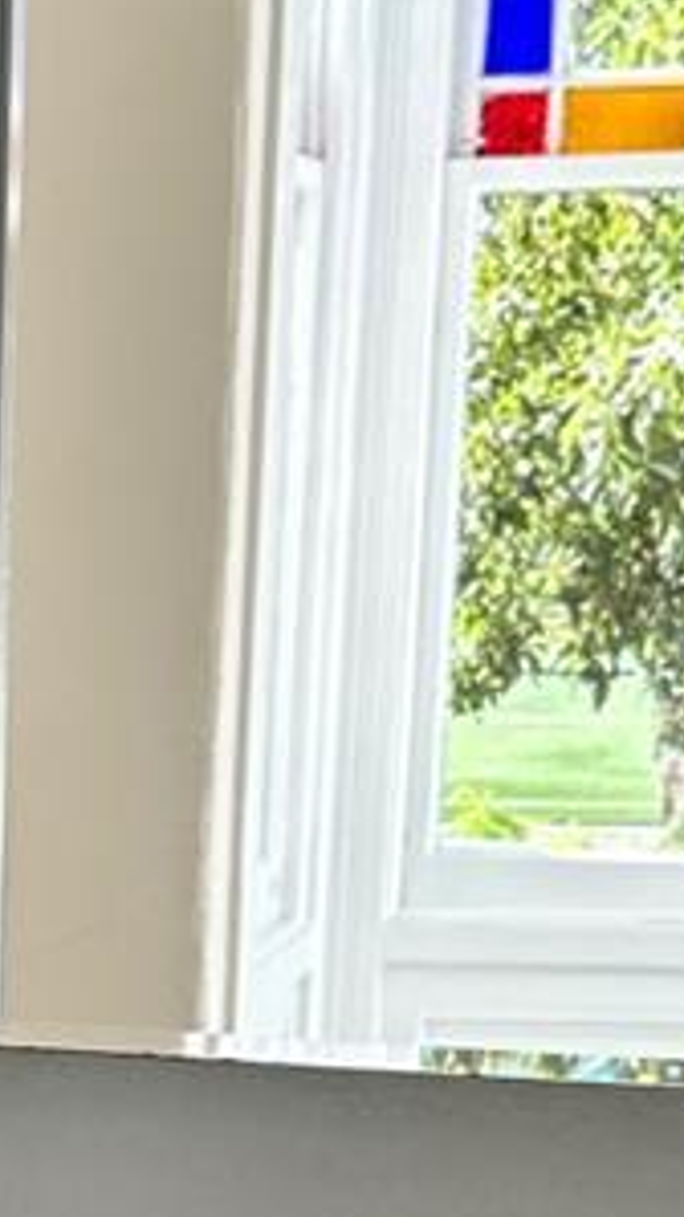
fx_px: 4227
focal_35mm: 131
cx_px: -743
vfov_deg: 15.8
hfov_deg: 8.7
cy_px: 1465
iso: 80
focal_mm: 6.86
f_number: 1.78
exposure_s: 1/221
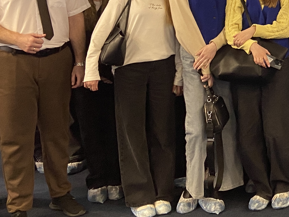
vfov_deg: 18.7
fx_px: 643
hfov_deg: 22.4
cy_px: 6
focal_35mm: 77
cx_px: 387
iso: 80
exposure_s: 1/60
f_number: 1.8
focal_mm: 4.25
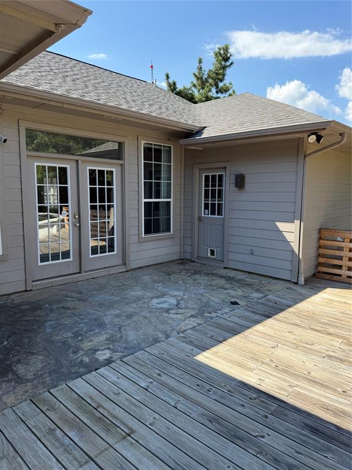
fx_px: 325
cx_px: 176
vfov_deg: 71.6
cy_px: 235
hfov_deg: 56.8
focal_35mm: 24
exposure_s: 1/1585
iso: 80
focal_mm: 6.76
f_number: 1.78
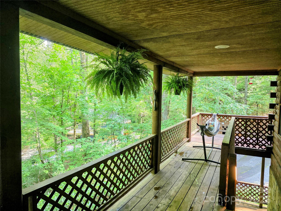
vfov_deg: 58.9
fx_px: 187
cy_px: 106
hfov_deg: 73.9
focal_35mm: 23
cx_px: 140
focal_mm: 6.3
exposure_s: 1/180
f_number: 1.7
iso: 200
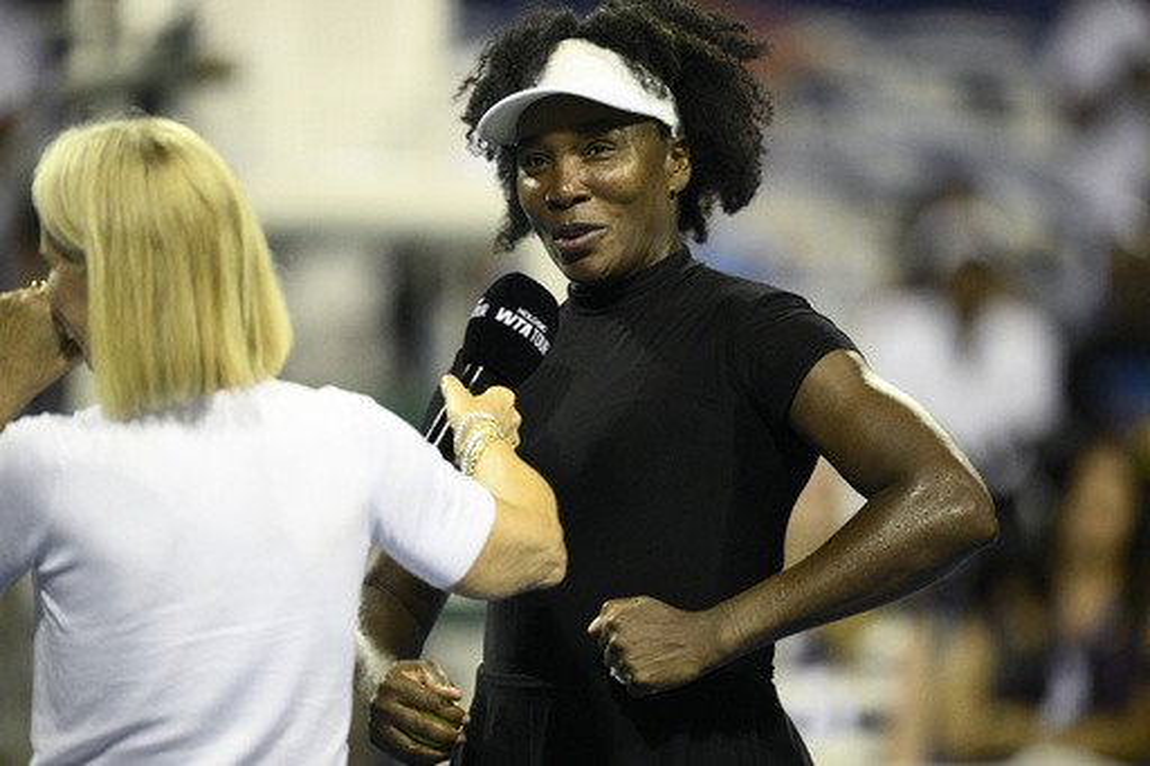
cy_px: 383
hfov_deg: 5.2
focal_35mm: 400
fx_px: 12773
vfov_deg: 3.4
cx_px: 575
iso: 8000
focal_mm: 400
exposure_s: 1/2500
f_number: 2.8
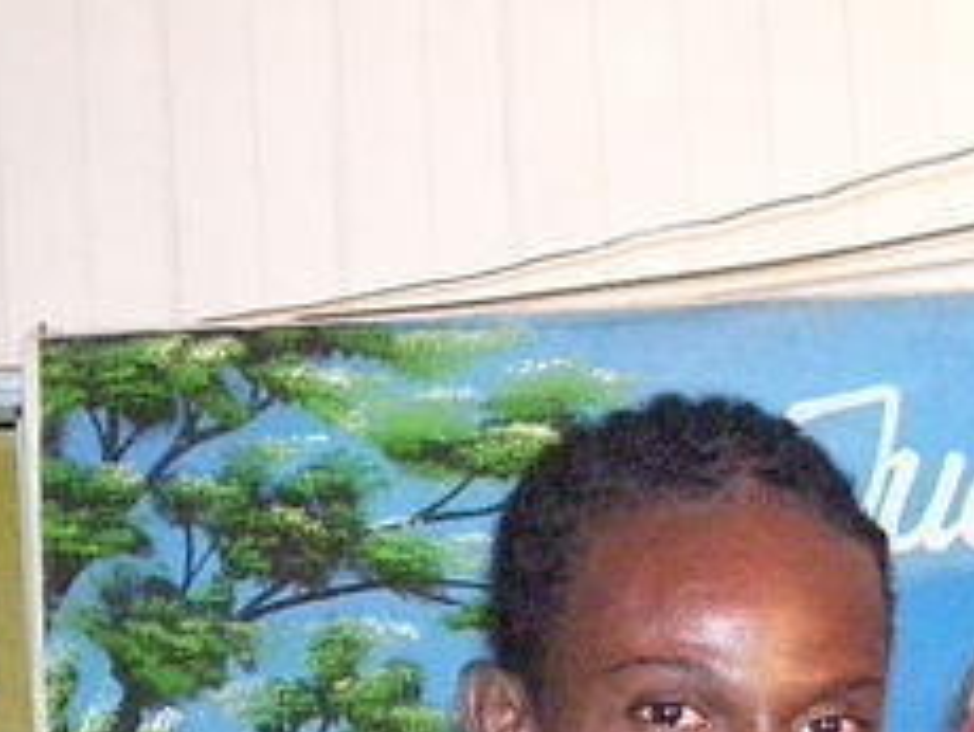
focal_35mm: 100
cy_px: 977
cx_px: 610
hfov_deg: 19.6
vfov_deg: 14.2
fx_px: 2817
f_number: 2.7
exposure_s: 1/125
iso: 1250
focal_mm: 6
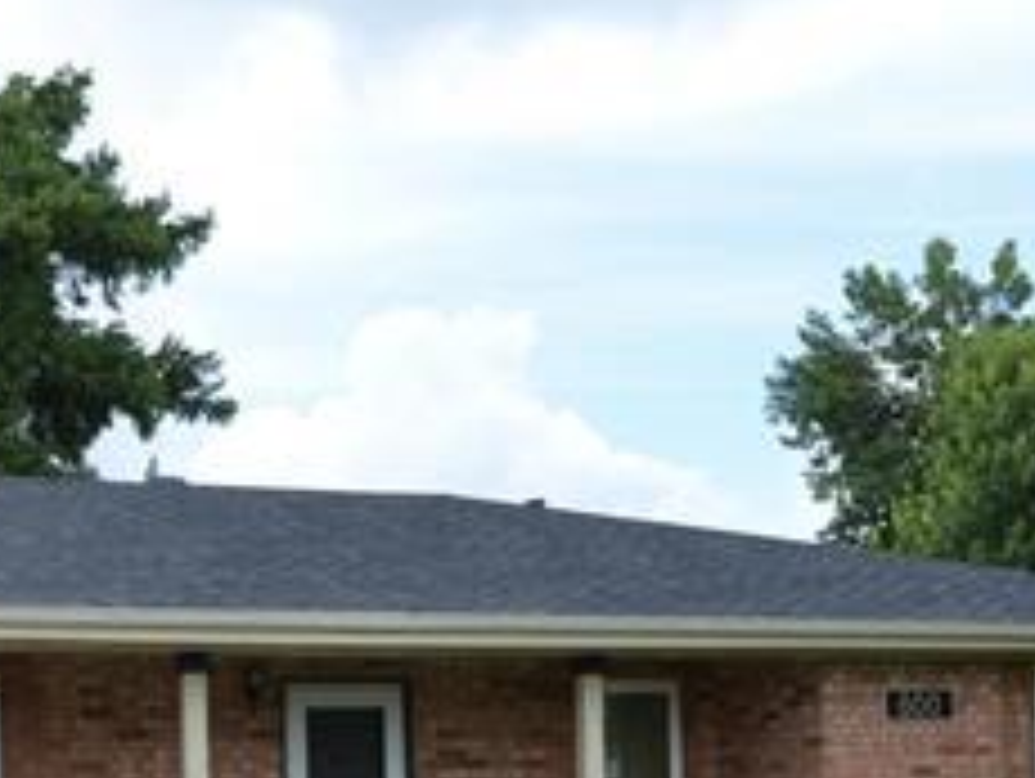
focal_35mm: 56
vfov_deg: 25.0
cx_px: 292
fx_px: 1676
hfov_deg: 33.8
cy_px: 758
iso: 200
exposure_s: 1/200
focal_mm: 14
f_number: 8
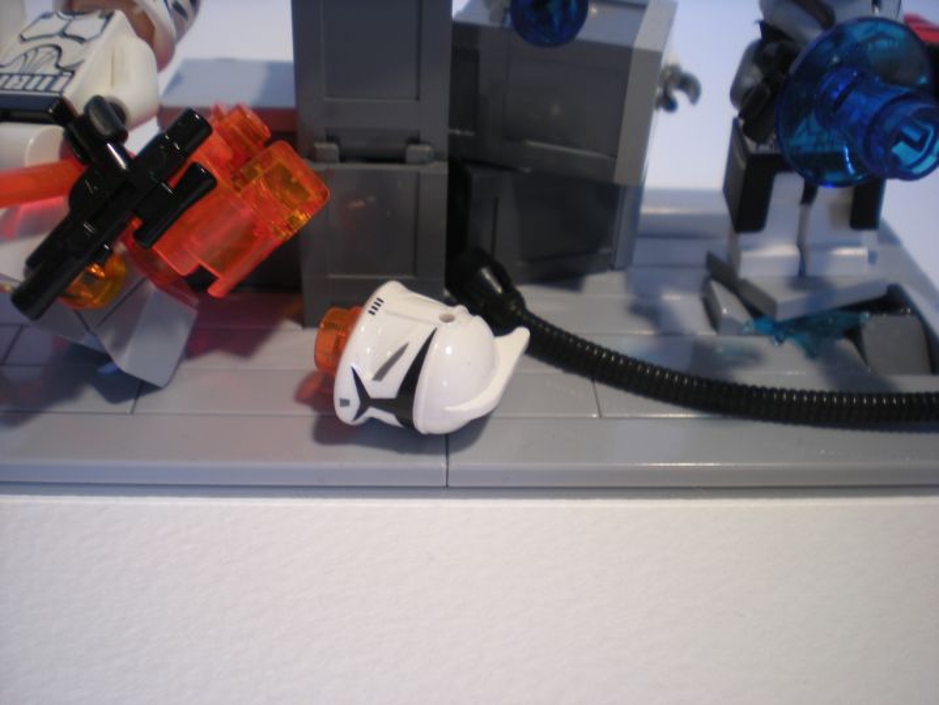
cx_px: 470
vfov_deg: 37.7
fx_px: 1031
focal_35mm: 38
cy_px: 352
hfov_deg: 49.0
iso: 77
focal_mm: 6.3
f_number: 3.1
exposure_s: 1/54.6
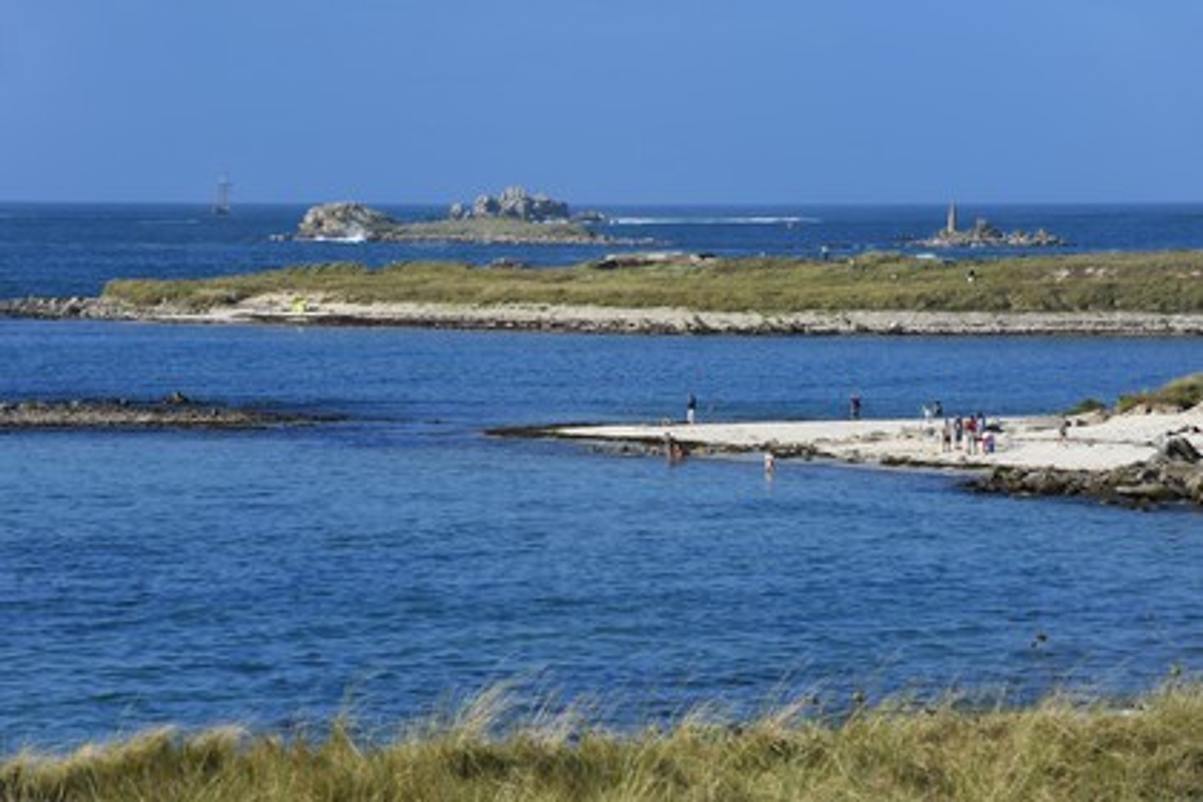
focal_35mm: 200
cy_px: 401
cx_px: 602
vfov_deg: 6.9
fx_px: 6683
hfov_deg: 10.3
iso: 200
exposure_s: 1/250
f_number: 13
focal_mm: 200
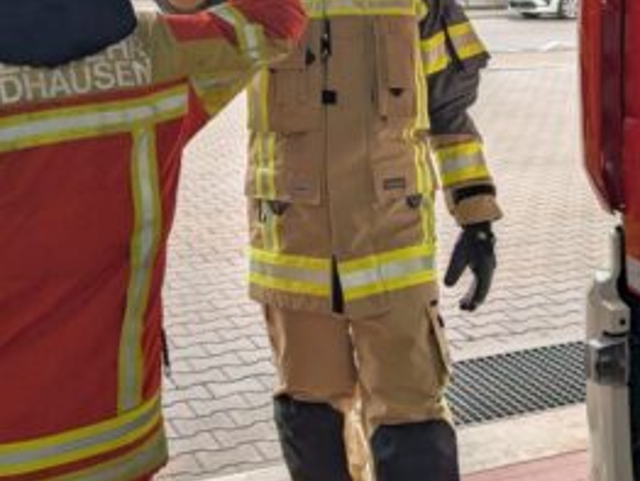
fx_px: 796
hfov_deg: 43.6
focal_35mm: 43
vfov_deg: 33.3
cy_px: 153
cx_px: 379
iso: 23
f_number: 1.68
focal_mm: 6.9
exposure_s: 1/111
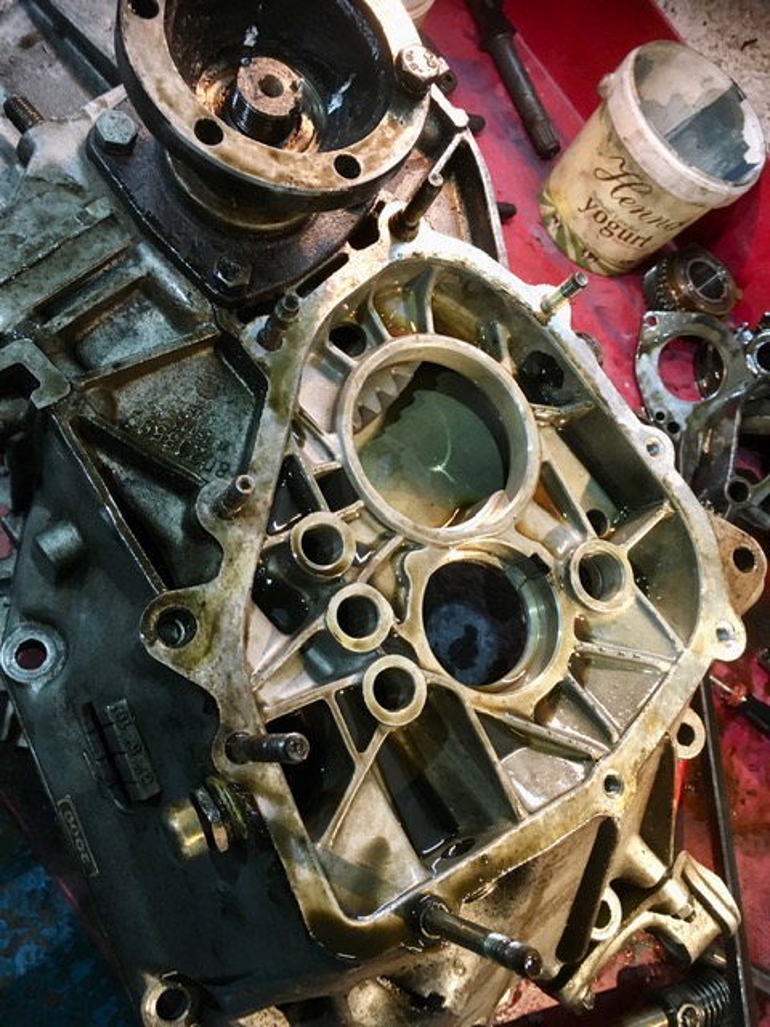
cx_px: 385
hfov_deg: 48.2
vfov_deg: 61.7
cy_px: 514
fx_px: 860
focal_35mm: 29
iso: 160
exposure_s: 1/33
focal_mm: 4.15
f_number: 2.2
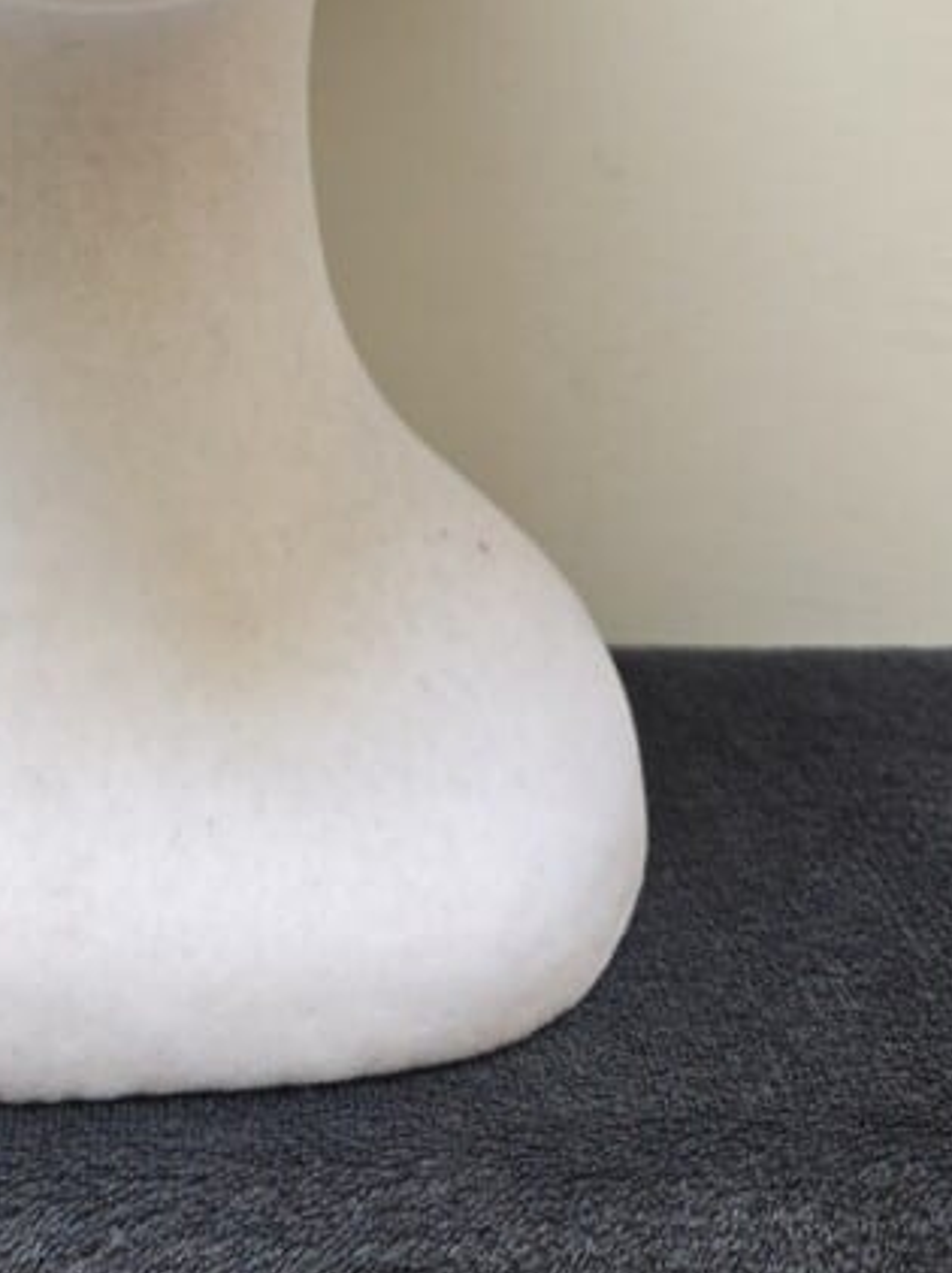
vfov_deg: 30.0
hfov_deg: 25.5
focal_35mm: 56
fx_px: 2057
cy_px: -203
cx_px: 157
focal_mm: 6.3
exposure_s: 1/100
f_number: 1.7
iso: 200
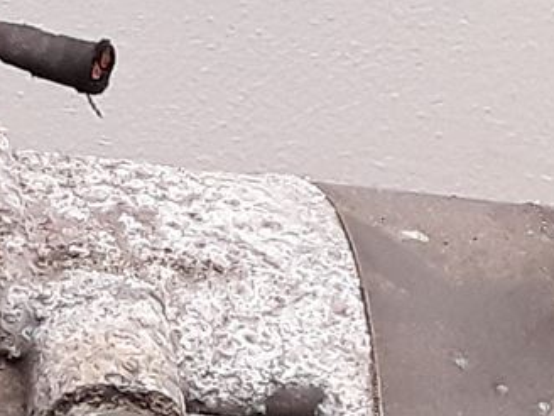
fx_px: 2801
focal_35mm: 175
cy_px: 348
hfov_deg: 11.2
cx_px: 64
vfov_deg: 8.5
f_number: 1.9
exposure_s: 1/142
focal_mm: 2.91
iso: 100
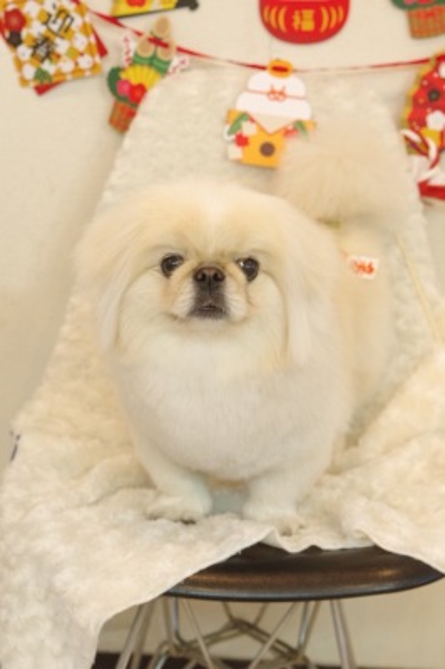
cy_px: 334
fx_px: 1523
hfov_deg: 16.6
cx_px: 222
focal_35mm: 82
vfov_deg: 24.8
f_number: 5
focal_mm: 55
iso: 3200
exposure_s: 1/80
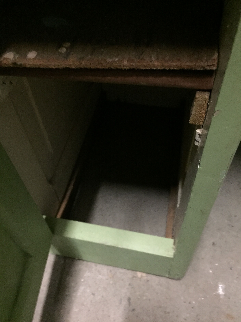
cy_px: 161
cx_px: 120
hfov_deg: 48.2
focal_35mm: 29
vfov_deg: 61.7
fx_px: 269
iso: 640
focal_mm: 4.15
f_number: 2.2
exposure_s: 1/17
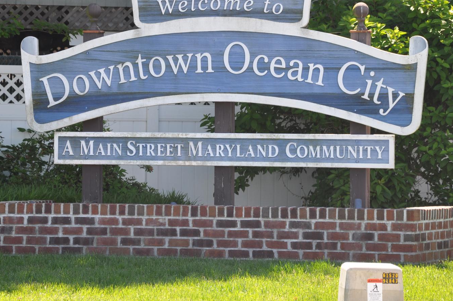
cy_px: 111
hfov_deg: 8.6
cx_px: 225
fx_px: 3026
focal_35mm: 241
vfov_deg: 5.7
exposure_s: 1/160
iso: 200
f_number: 6.3
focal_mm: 105
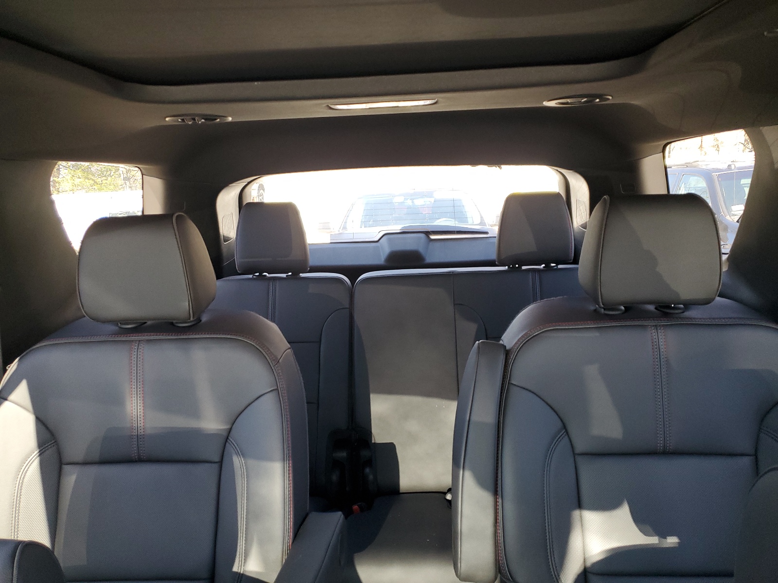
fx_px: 584
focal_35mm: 26
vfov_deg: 53.1
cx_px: 389
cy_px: 292
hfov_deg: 67.3
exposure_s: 1/60.2
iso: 100
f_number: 1.5
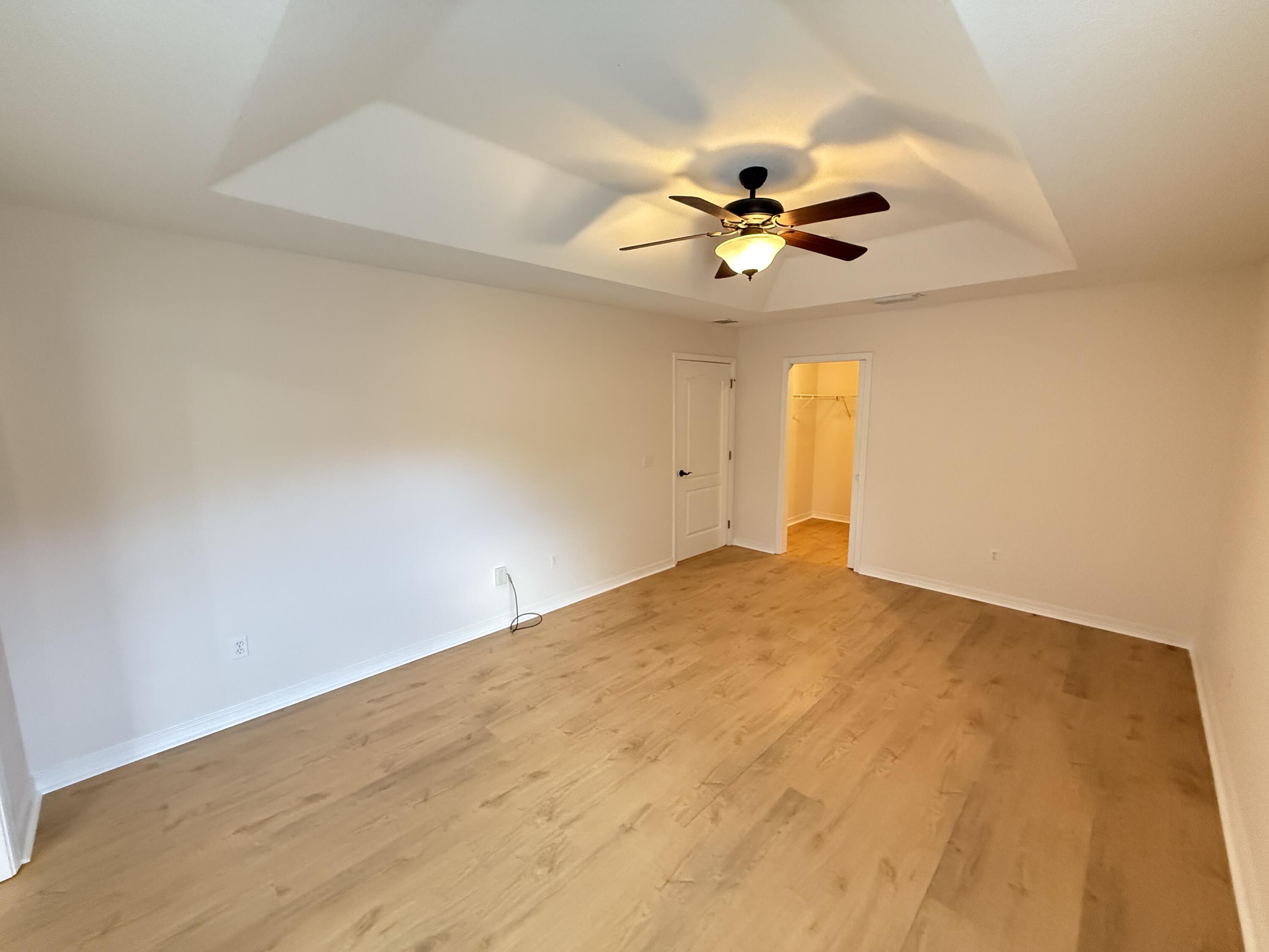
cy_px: 476
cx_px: 634
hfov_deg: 102.1
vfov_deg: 85.7
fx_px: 513
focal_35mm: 14
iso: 1000
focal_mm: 2.22
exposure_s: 1/60
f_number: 2.2
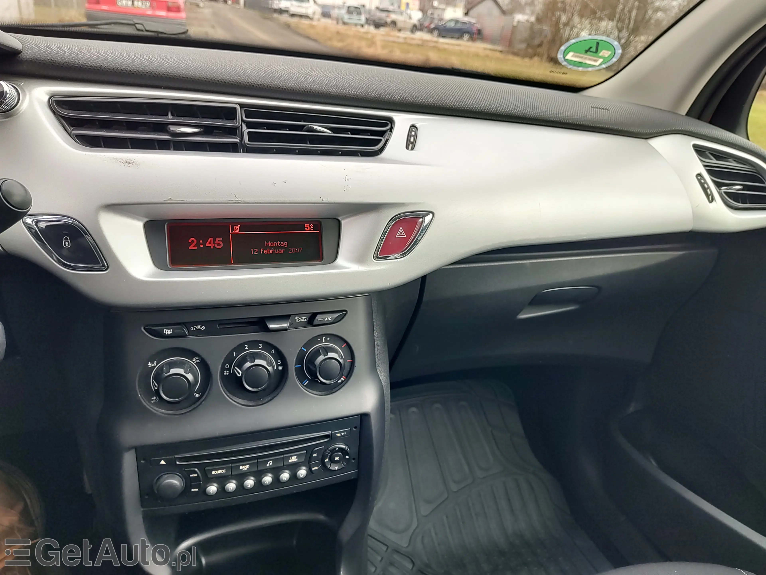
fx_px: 509
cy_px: 288
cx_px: 383
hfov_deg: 73.9
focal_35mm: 23
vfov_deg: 58.9
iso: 100
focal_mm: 5.56
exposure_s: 1/214
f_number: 1.8
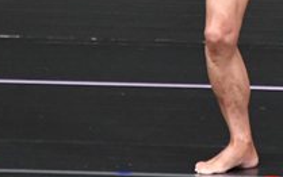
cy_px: -78
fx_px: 10050
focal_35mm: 1302
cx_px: 397
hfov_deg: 1.6
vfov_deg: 1.0
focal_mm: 230
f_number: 5.6
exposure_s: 1/400
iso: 4000
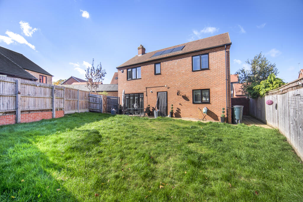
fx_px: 152
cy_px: 101
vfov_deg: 67.4
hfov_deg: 90.0
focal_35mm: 18
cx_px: 152
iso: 100
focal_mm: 18
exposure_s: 1/250
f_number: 5.6
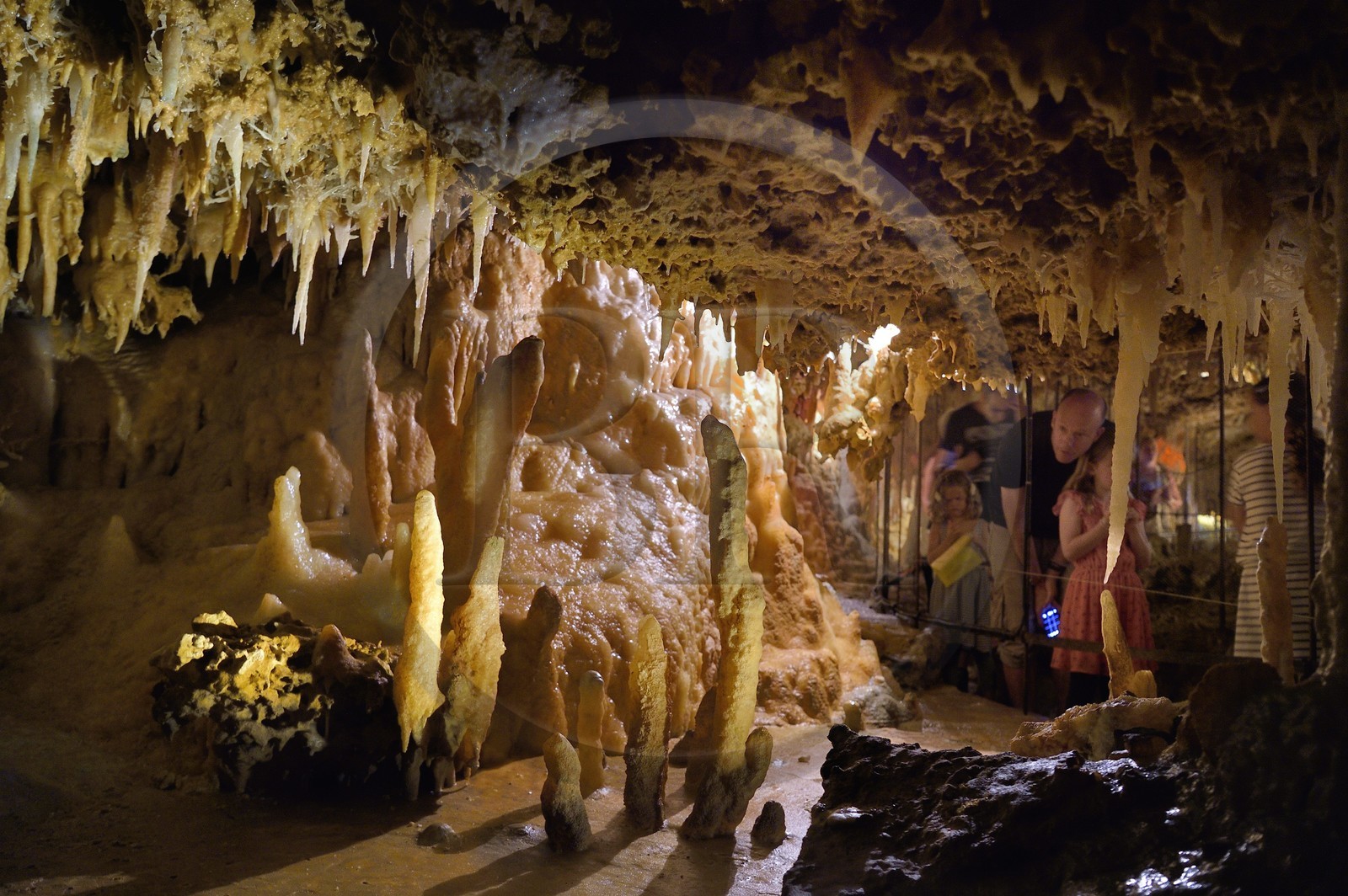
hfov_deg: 55.8
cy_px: 448
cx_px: 674
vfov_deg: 38.8
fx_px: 1272
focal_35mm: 34
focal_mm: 34
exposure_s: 1/6
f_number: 4
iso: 1600
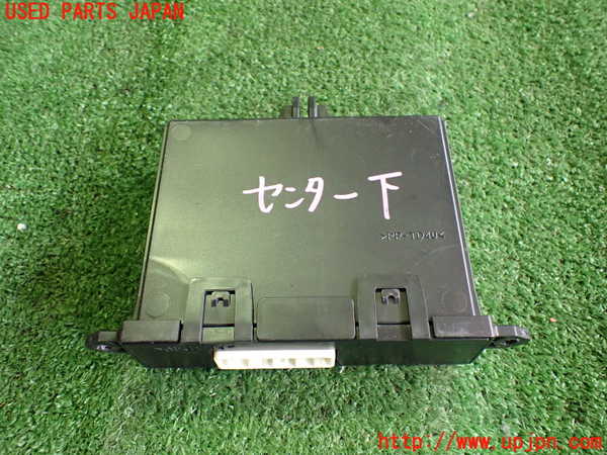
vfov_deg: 46.8
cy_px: 228
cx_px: 304
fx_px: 526
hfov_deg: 60.0
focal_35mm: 30
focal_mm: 5.4
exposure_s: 1/100
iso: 800
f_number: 2.3
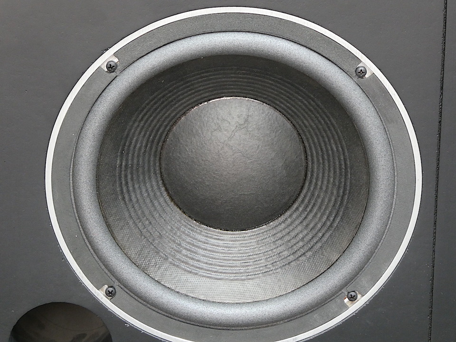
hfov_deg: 9.9
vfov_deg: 7.4
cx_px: 228
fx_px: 2635
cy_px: 171
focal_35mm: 200
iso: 400
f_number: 6.3
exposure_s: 1/2
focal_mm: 35.8
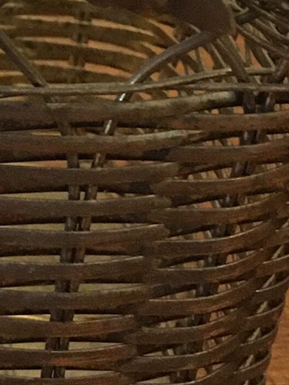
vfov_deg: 11.2
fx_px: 1838
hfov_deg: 8.7
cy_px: -285
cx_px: -204
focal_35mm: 165
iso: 200
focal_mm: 4.15
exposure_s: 1/17
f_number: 2.2
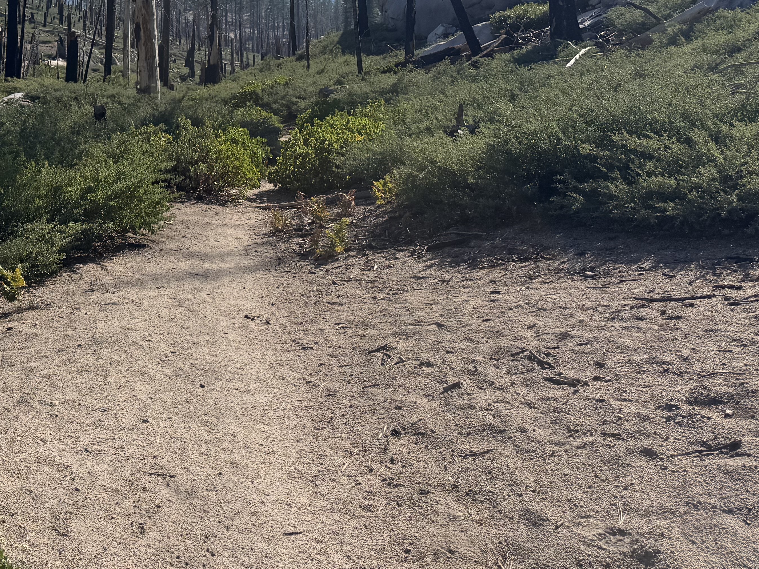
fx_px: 1118
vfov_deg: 26.6
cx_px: 110
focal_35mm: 51
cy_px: -32
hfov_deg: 35.7
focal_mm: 6.76
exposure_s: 1/7092
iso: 80
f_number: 1.78
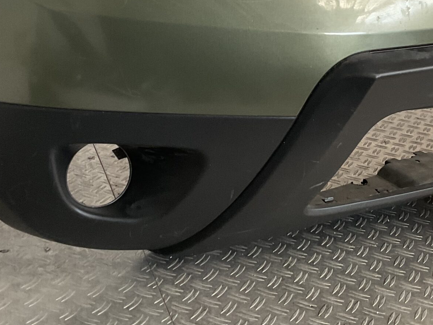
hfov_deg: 30.6
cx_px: 278
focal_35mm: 63
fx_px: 788
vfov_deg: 23.1
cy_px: 79
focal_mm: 3
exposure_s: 1/50
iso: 80
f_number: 1.8
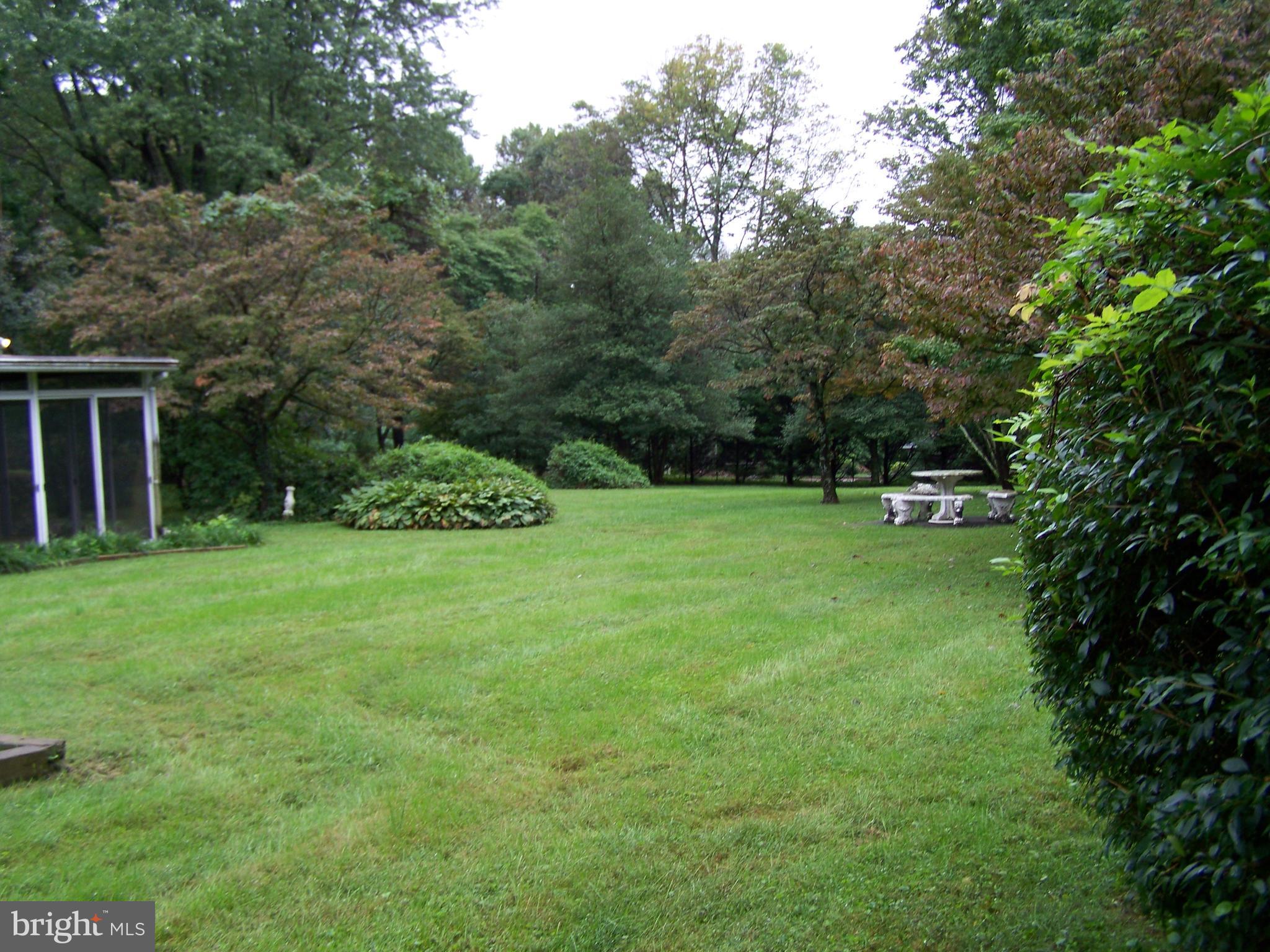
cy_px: 476
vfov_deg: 37.7
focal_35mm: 38
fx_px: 1394
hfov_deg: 49.0
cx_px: 635
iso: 64
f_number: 2.8
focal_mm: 6.3
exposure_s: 1/60
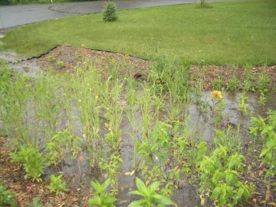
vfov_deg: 39.7
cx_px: 135
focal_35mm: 36
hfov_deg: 51.3
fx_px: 287
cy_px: 103
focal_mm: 5.8
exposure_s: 1/125
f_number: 2.6
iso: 100
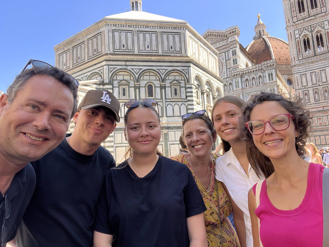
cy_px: 124
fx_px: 219
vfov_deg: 58.9
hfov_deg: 73.9
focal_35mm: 23
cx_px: 164
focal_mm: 2.71
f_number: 2.2
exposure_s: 1/132
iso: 50
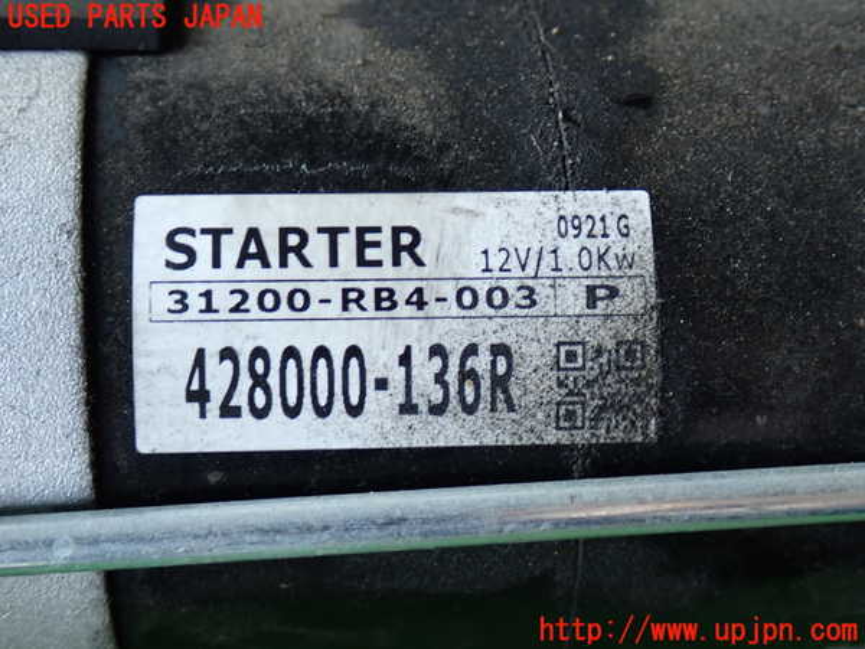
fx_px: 1349
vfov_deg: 27.0
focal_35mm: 54
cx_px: 432
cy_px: 324
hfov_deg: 35.5
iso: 320
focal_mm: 9.65
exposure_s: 1/50
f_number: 3.3
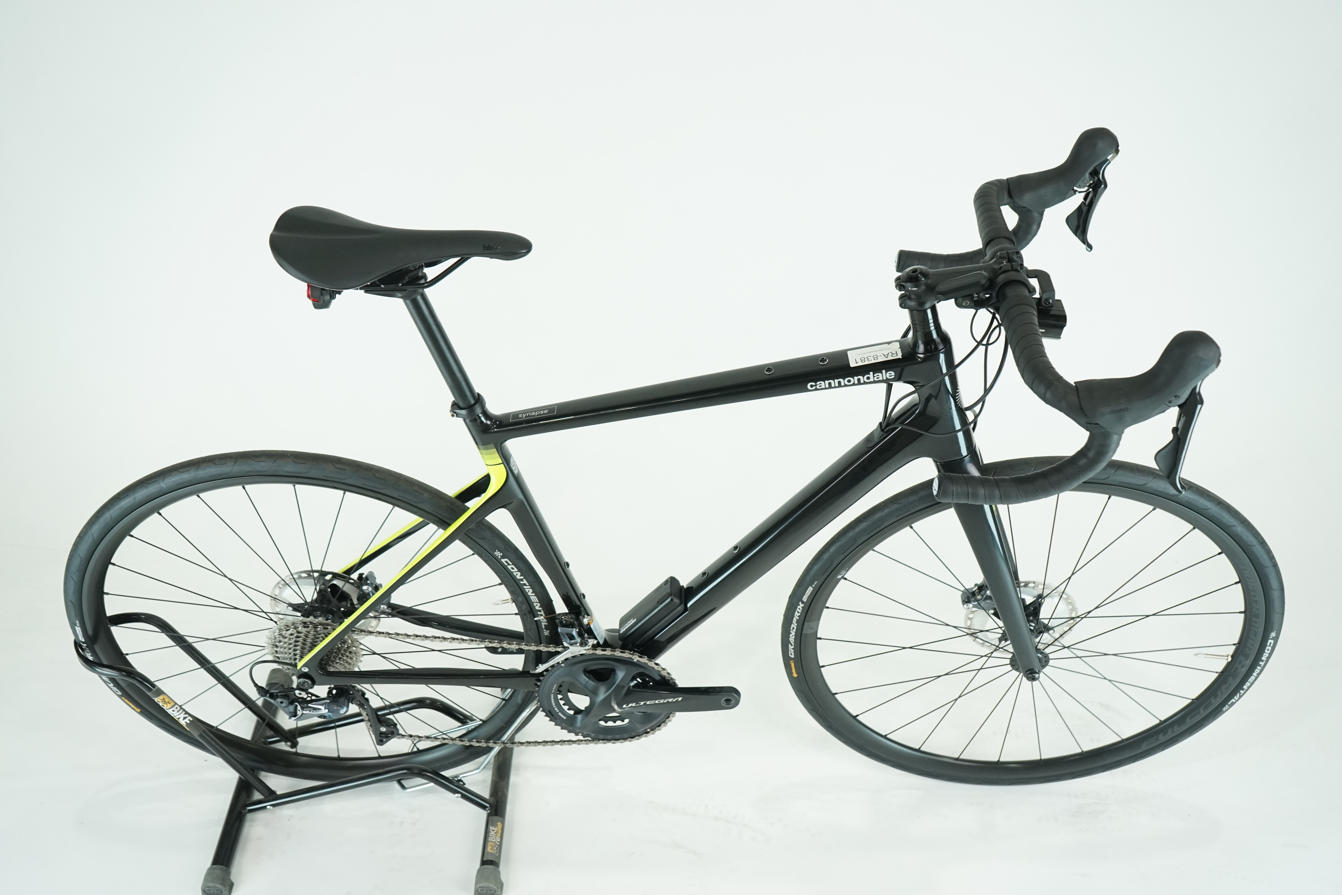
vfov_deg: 40.0
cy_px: 448
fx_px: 1230
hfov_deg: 57.2
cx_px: 671
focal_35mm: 33
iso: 1600
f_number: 5.6
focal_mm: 33
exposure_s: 1/200
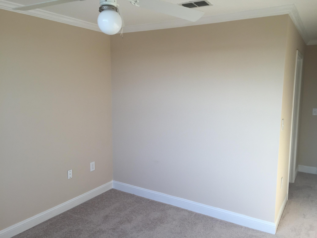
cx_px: 158
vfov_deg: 48.2
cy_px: 119
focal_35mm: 29
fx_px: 266
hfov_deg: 61.7
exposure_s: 1/187
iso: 32
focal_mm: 4.15
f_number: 2.2
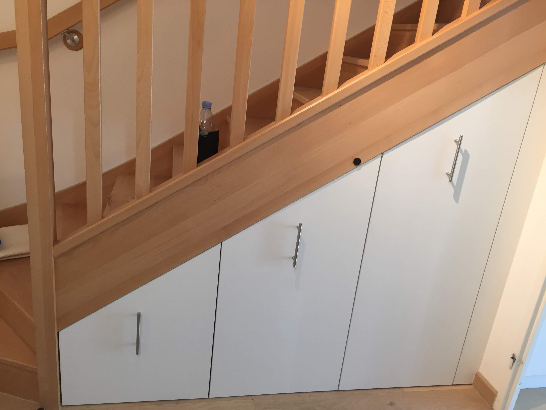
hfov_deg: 61.7
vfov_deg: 48.2
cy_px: 205
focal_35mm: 29
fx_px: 457
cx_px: 273
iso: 80
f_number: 2.2
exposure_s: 1/33
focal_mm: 4.15
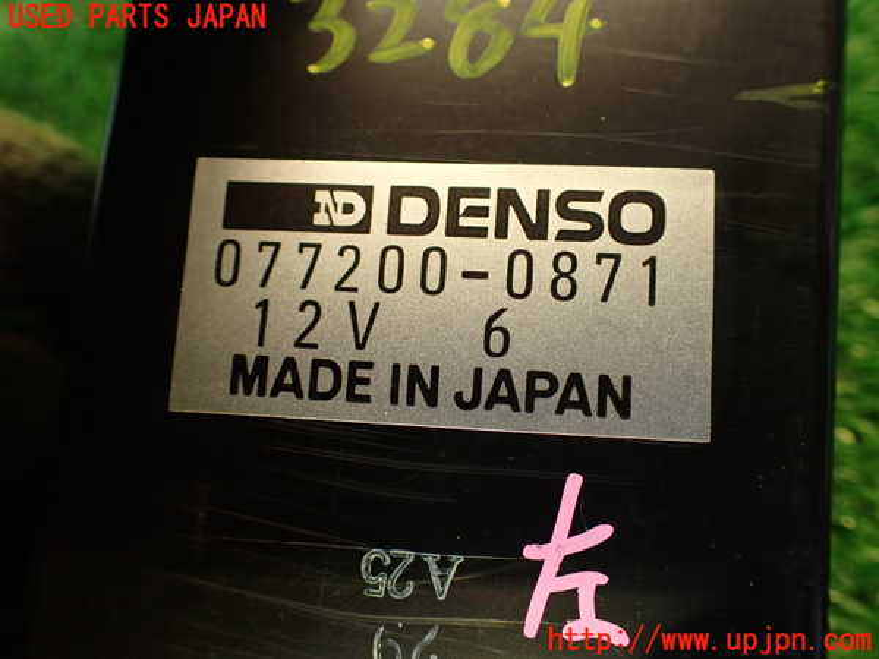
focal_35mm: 30
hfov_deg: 60.0
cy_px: 330
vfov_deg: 46.8
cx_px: 440
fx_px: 762
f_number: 2.3
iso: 200
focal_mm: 5.4
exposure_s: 1/30
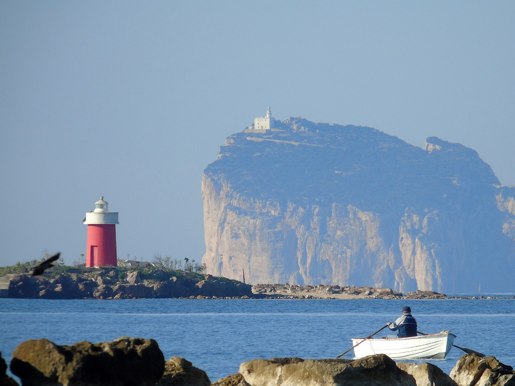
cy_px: 222
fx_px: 12662
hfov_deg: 2.3
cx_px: 291
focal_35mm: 851
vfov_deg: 1.7
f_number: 6
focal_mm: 129
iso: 80
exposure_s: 1/320
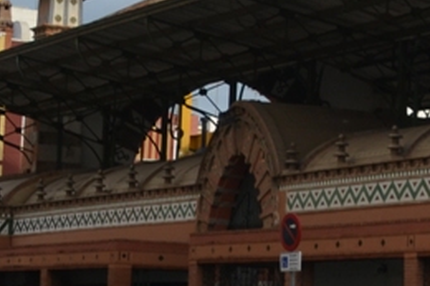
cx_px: 716
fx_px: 1779
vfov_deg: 9.2
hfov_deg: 12.8
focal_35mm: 149
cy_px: 79
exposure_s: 1/200
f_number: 7.1
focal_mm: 20
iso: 100
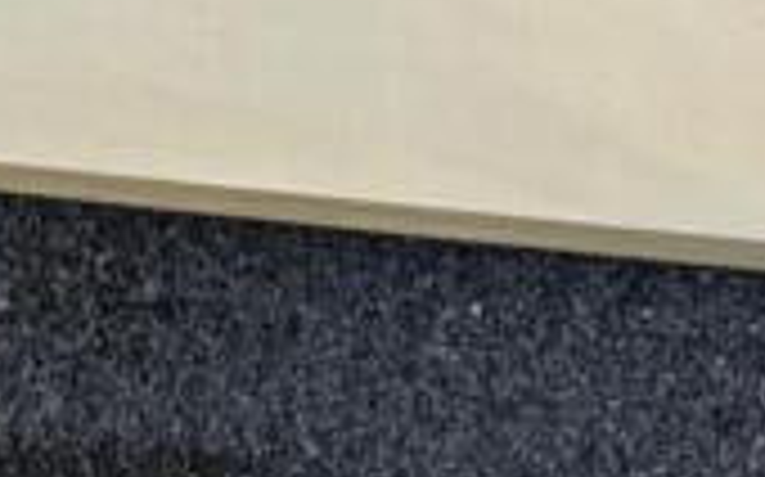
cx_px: -234
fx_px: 1750
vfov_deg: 14.8
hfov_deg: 22.1
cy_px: -164
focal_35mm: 84
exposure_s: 1/690
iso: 65
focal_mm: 4.38
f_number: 1.73
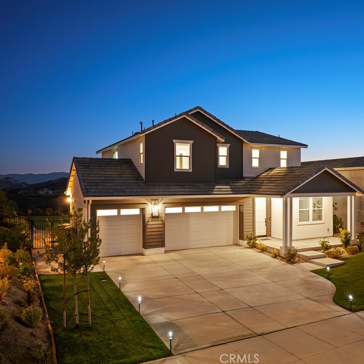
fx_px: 345
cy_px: 179
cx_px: 209
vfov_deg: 55.6
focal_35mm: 29
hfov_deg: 55.4
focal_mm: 12.29
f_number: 2.8
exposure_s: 1/5
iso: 800
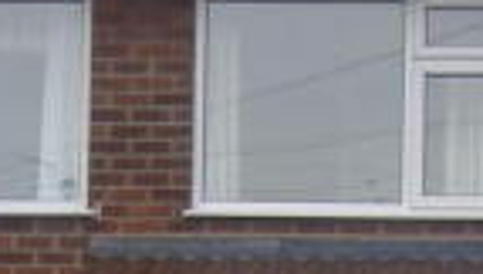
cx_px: 238
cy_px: 567
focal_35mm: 208
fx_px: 2668
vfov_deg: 5.7
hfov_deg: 10.3
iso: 50
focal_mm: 7.7
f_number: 3.4
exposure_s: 1/60
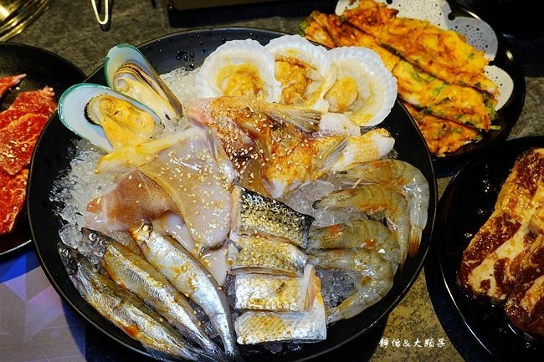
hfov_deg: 45.4
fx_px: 650
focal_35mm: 43
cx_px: 272
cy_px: 181
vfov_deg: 31.2
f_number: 4
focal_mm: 15.9
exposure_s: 1/50
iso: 320
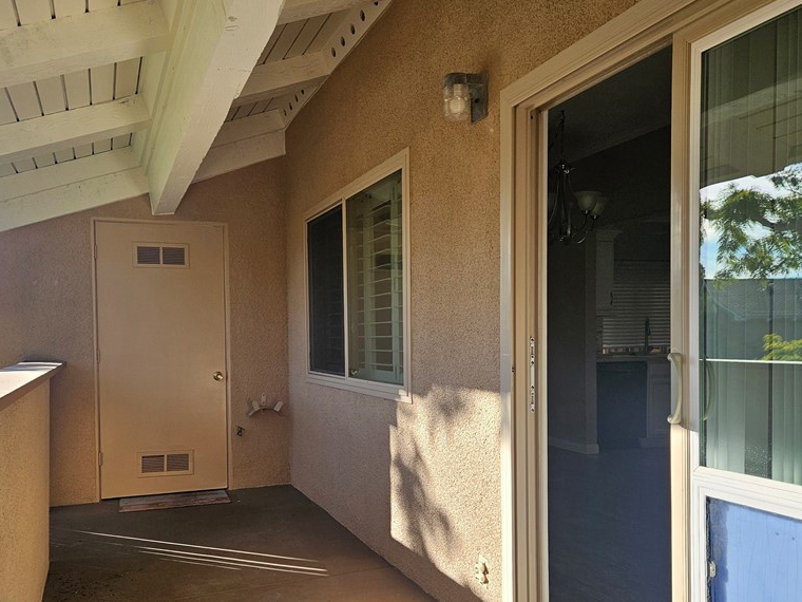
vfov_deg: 45.3
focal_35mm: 31
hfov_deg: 58.2
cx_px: 351
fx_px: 718
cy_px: 353
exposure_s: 1/719
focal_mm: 5.4
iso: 40
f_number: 1.8
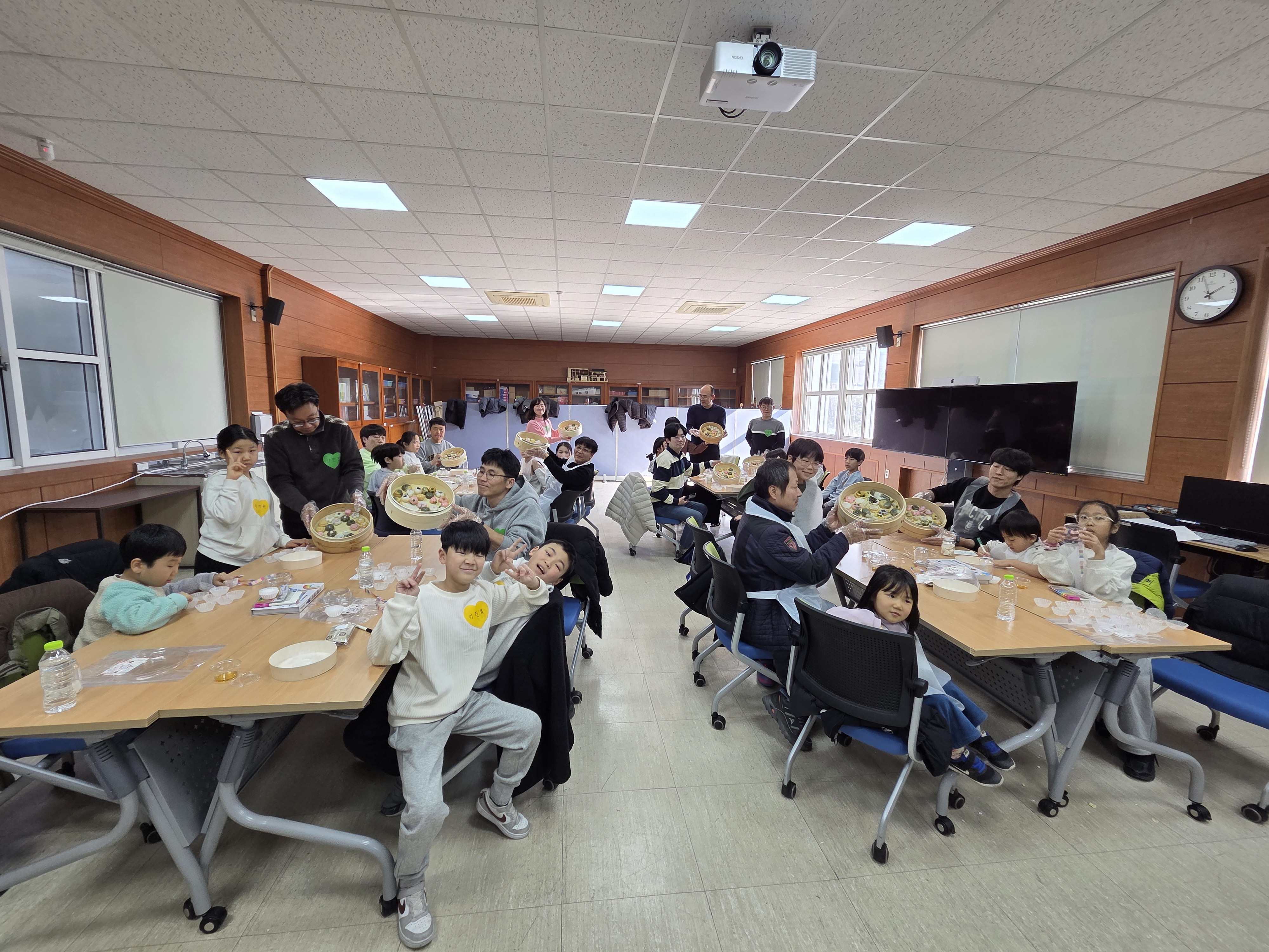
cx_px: 634
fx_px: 477
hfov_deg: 106.2
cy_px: 476
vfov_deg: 89.9
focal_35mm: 13
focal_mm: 2.2
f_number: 2.2
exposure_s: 1/120
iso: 125
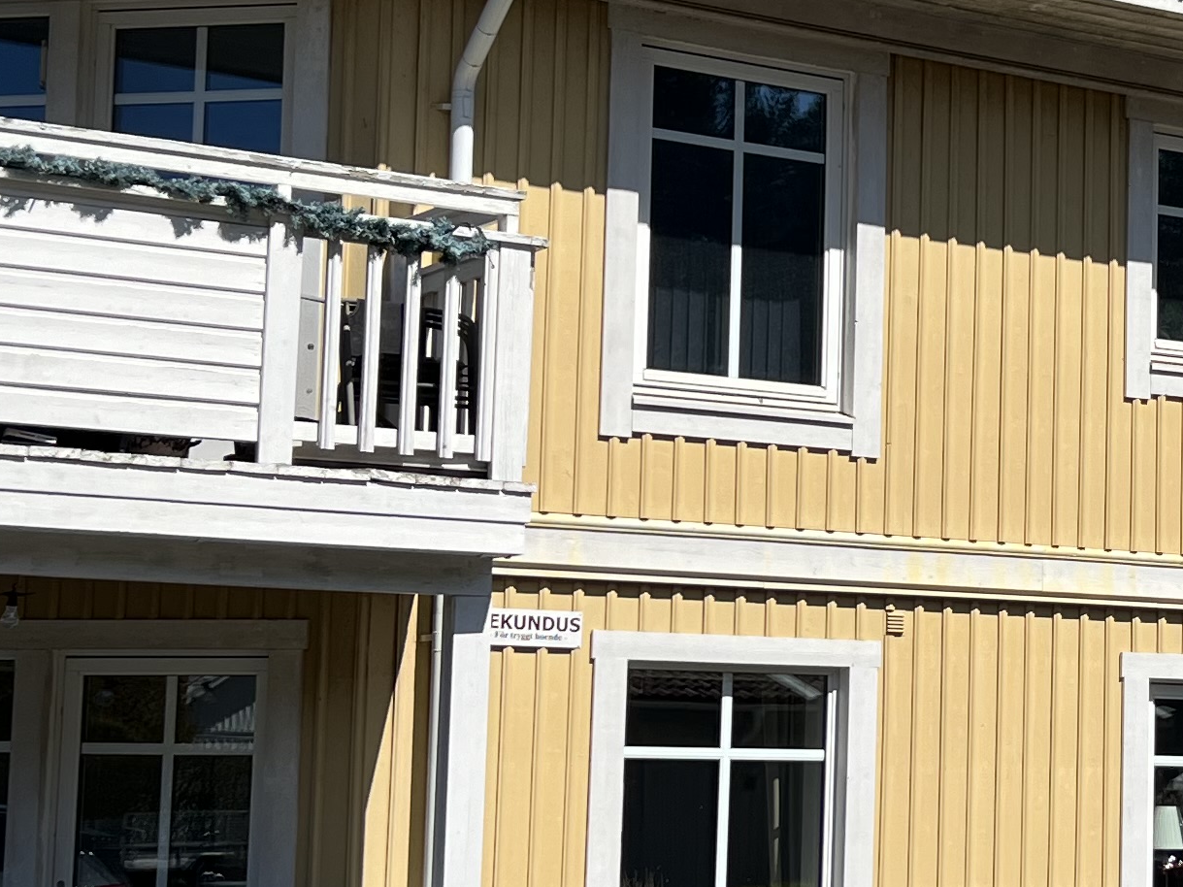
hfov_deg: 22.0
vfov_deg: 17.2
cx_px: 1151
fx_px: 2939
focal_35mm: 86
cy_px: 450
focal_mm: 5.7
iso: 50
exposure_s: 1/6211
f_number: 1.5
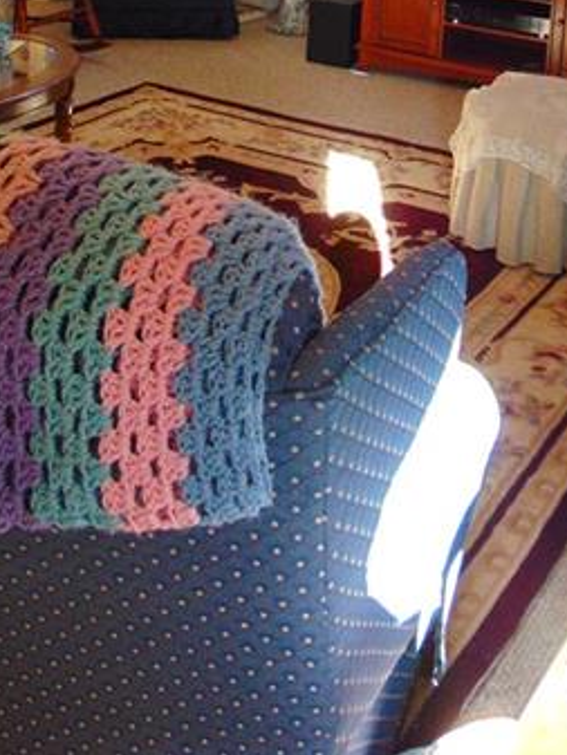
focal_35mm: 57
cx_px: 278
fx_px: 1244
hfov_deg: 25.7
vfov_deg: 30.6
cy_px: -49
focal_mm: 4.5
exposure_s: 1/30
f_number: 3
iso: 200
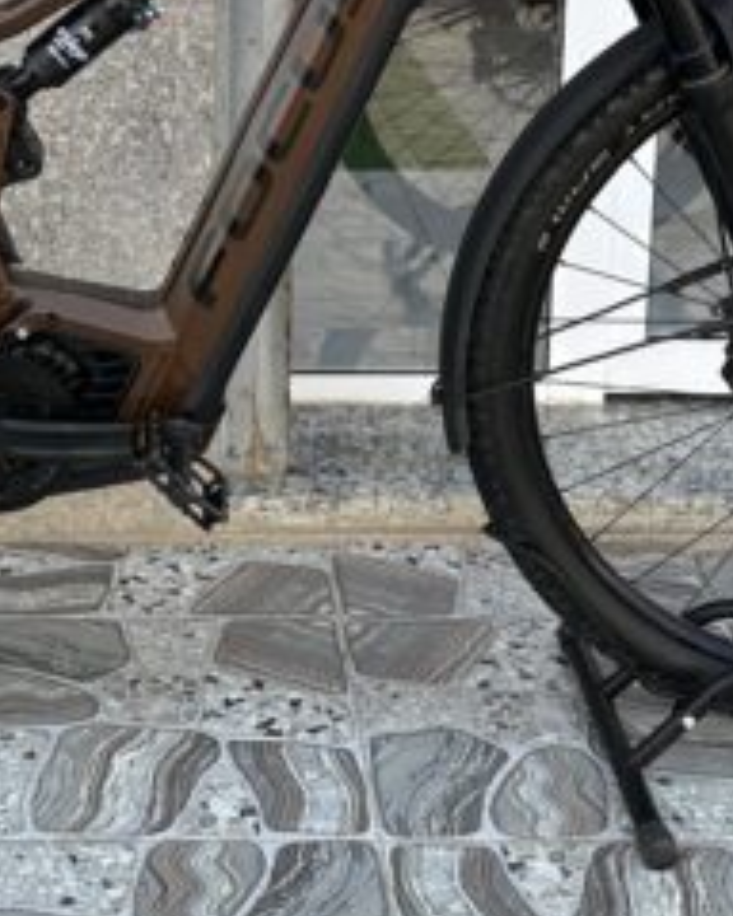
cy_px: 149
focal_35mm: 78
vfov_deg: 24.0
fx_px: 2115
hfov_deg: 19.5
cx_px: 187
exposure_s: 1/604
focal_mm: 6.86
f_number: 1.78
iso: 80
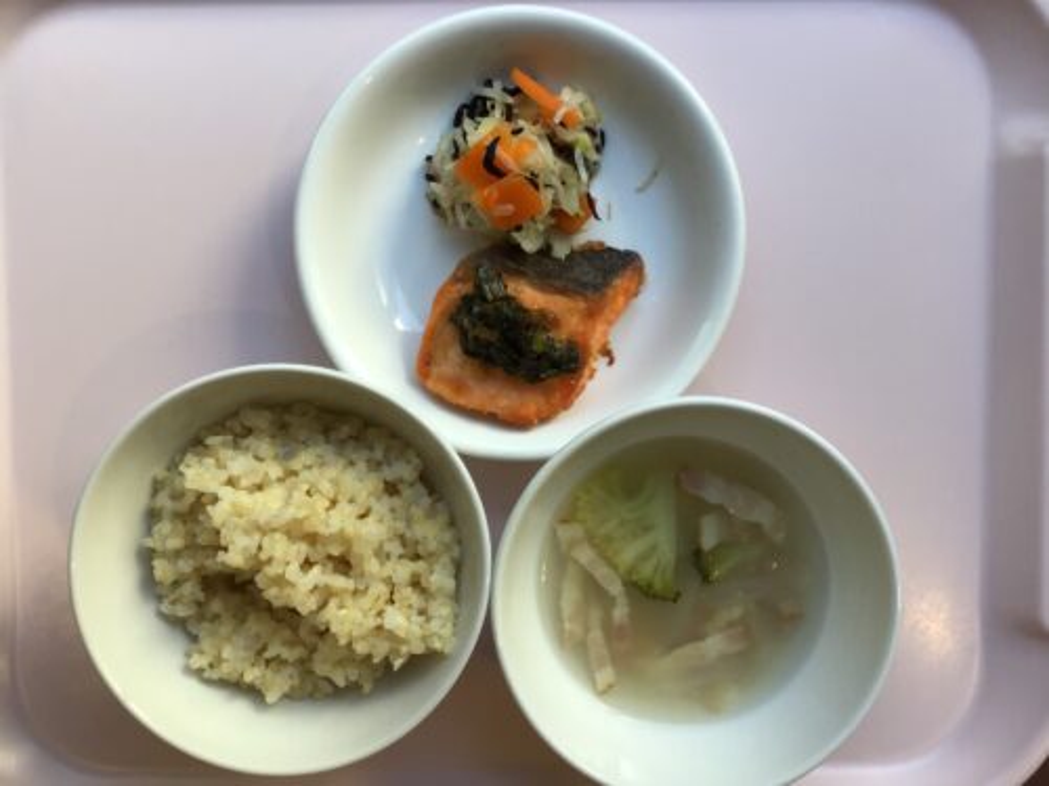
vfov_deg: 45.4
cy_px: 393
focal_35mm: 31
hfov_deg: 58.4
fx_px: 939
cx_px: 524
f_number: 2.4
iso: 32
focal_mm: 3.3
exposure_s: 1/60
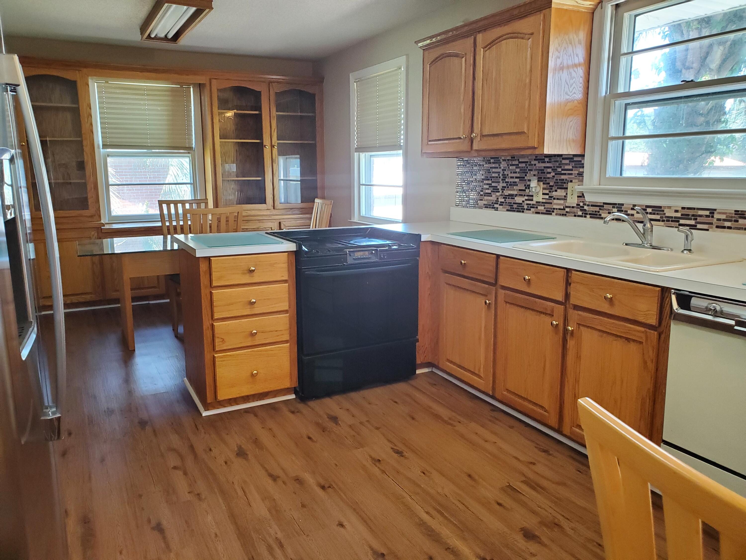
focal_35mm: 26
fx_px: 560
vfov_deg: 53.1
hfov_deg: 67.3
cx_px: 373
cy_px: 280
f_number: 2.4
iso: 320
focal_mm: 4.3
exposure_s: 1/59
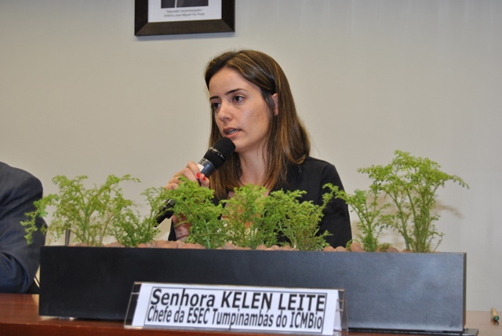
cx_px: 251
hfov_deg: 27.0
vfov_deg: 18.2
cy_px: 168
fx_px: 1047
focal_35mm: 75
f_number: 5.6
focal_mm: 50
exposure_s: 1/60
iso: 200
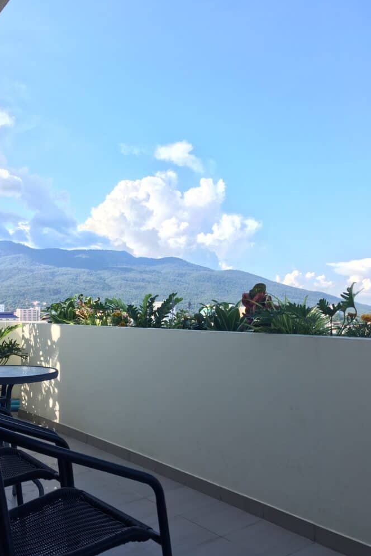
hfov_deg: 42.3
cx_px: 174
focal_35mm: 31
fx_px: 479
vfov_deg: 60.3
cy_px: 285
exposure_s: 1/450
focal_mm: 4.15
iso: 25
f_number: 2.2
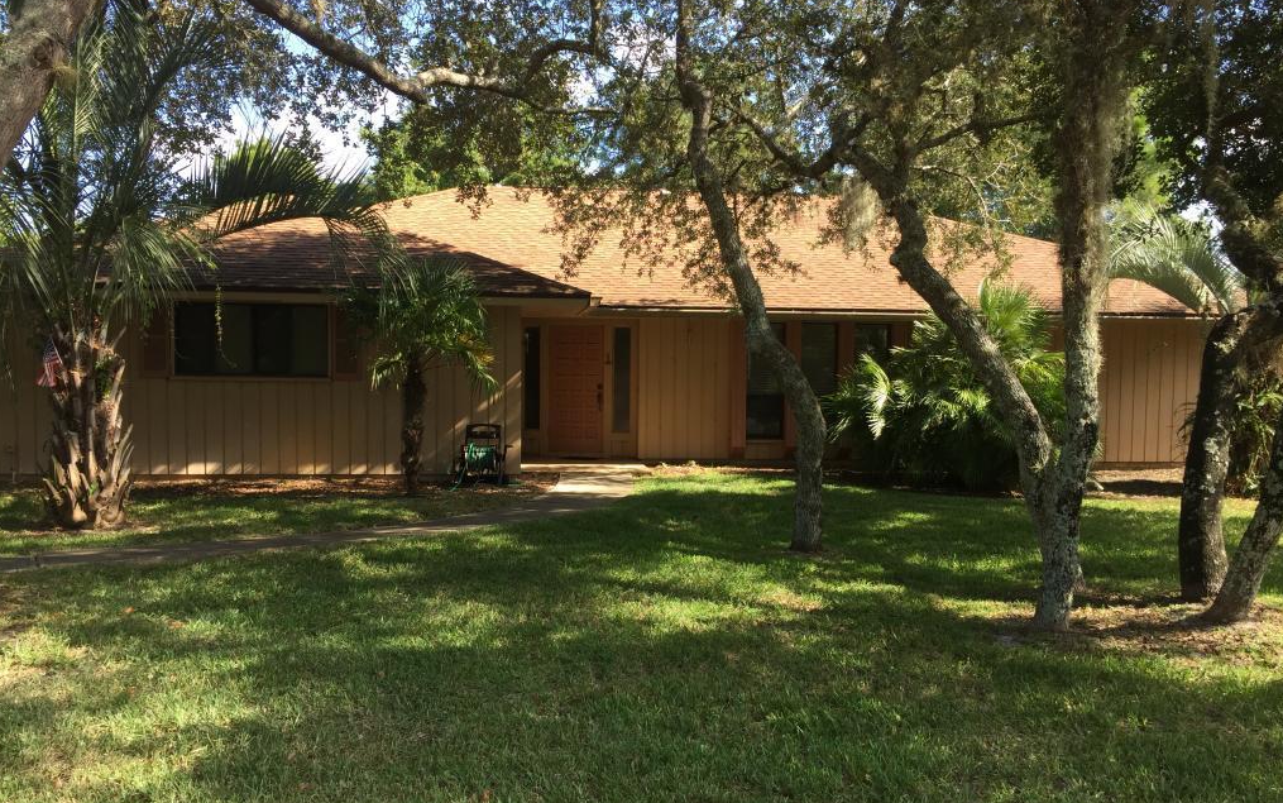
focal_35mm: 31
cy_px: 430
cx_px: 640
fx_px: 1084
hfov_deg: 61.2
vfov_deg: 40.6
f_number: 2.2
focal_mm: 4.15
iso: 32
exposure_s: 1/341
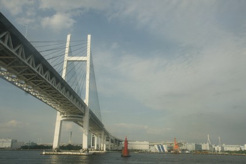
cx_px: 123
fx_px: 205
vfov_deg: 43.5
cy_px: 82
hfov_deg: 62.0
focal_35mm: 30
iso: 200
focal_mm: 20
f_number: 9
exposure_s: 1/320
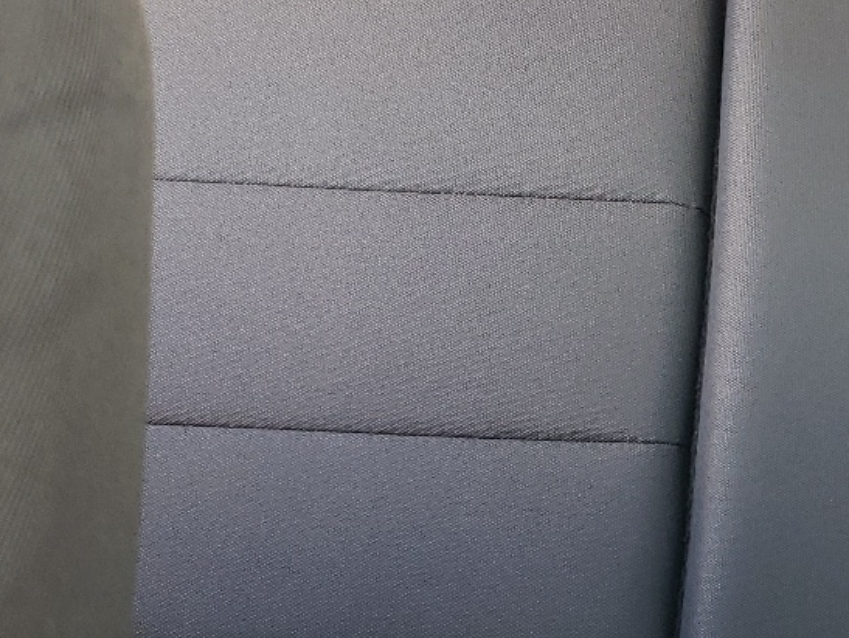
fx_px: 1865
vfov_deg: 19.4
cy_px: 332
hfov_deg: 24.0
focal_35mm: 76
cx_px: 939
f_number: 1.5
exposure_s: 1/60.2
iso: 107
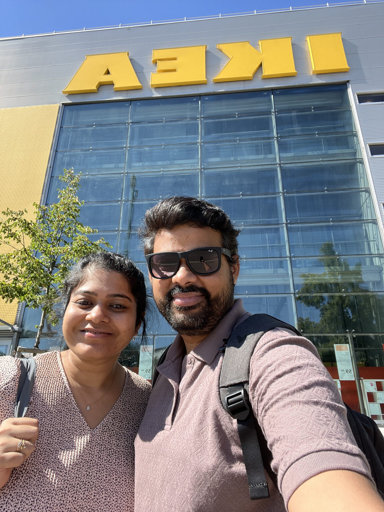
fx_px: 340
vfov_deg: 73.9
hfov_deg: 58.9
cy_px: 256
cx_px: 192
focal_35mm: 23
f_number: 2.2
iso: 32
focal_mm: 2.71
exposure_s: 1/336
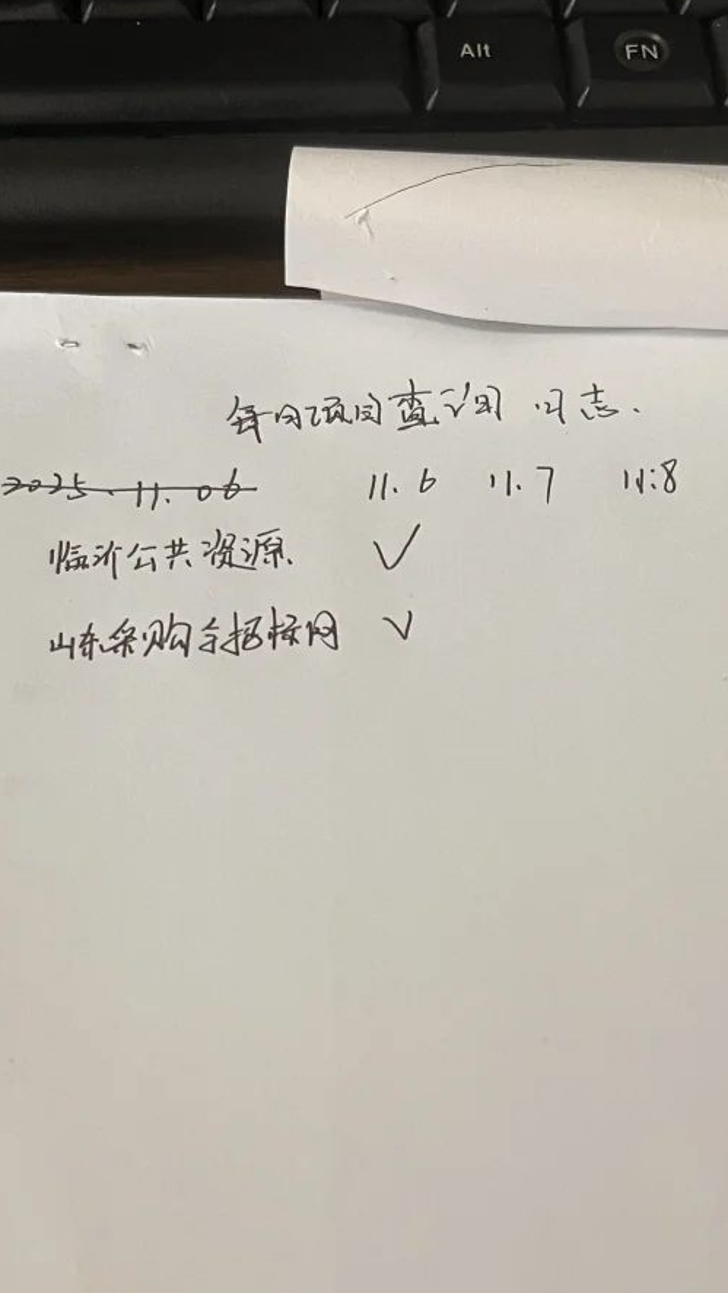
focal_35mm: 46
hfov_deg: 25.7
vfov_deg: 44.1
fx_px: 1578
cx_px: 528
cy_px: 843
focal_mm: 5.1
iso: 80
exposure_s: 1/50
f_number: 1.6
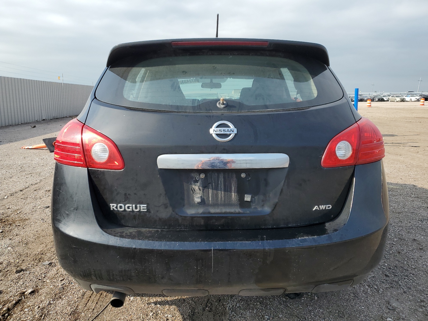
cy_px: 160
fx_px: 321
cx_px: 214
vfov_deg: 53.1
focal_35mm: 26
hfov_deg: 67.3
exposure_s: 1/2000
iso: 50
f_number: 1.5
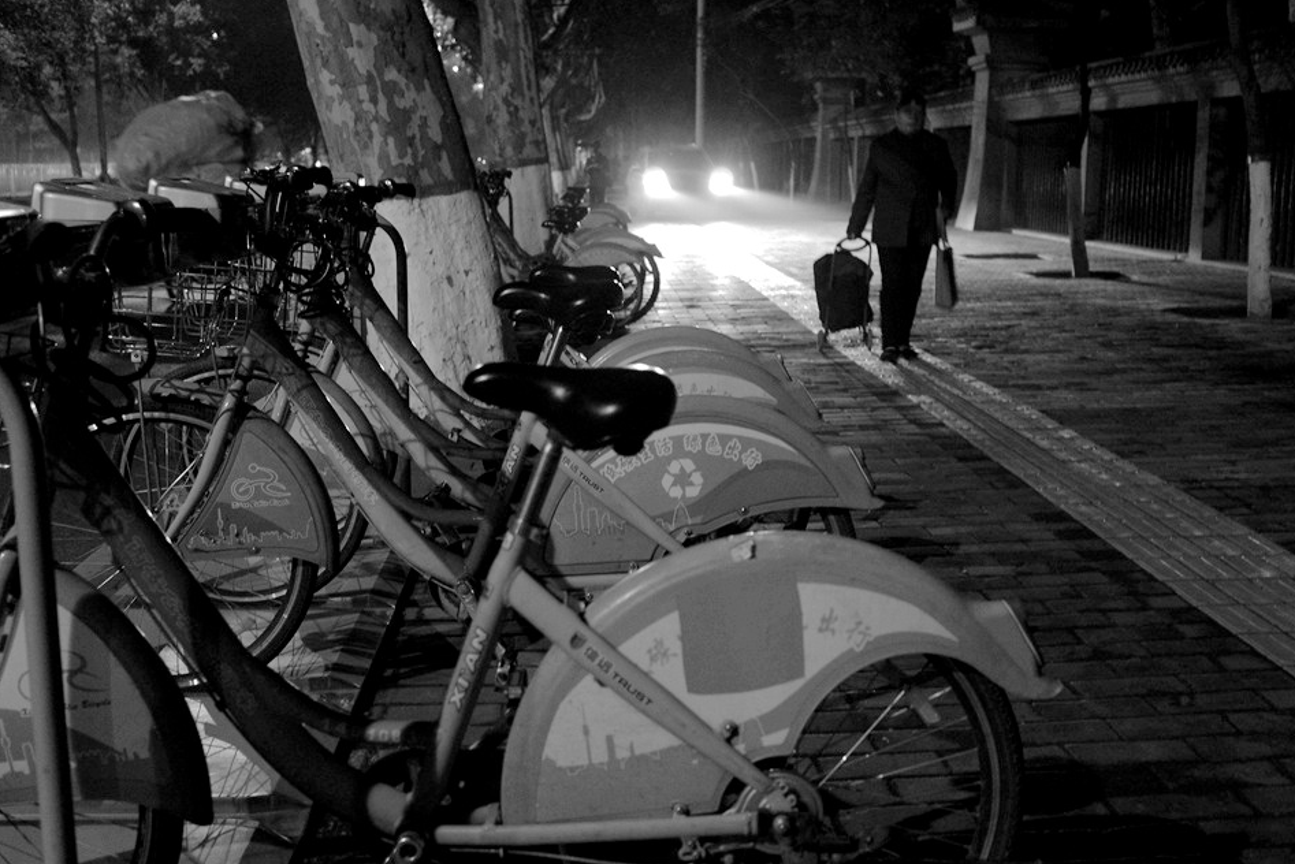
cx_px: 676
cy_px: 448
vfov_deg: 35.1
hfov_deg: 50.7
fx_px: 1367
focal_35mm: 38
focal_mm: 24
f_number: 2.8
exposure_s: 1/30
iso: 1600
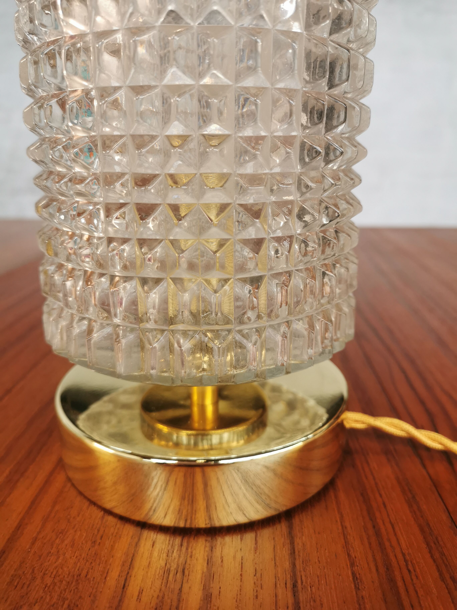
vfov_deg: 65.3
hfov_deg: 51.4
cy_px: 305
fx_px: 475
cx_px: 228
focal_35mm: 27
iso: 125
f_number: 1.8
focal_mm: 5.58
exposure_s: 1/50
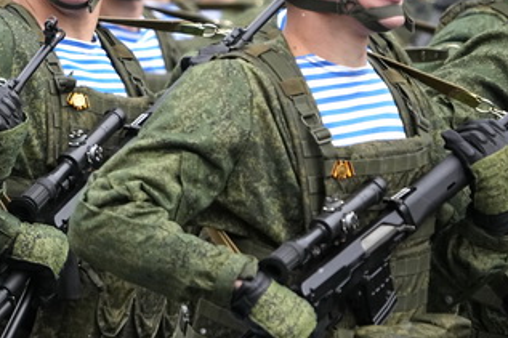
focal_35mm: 1003
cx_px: 62
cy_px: 99
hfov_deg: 2.1
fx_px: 14145
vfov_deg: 1.4
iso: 1600
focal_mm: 397
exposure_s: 1/2500
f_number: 6.3
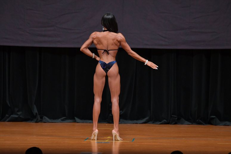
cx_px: 116
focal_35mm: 285
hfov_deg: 7.2
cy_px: 77
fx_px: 1828
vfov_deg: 4.8
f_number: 5.6
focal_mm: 190
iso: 4000
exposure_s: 1/400
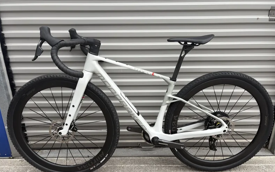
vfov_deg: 44.5
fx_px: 210
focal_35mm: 28
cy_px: 95
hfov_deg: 66.5
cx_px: 139
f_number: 1.6
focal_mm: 5.96
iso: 32
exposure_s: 1/138
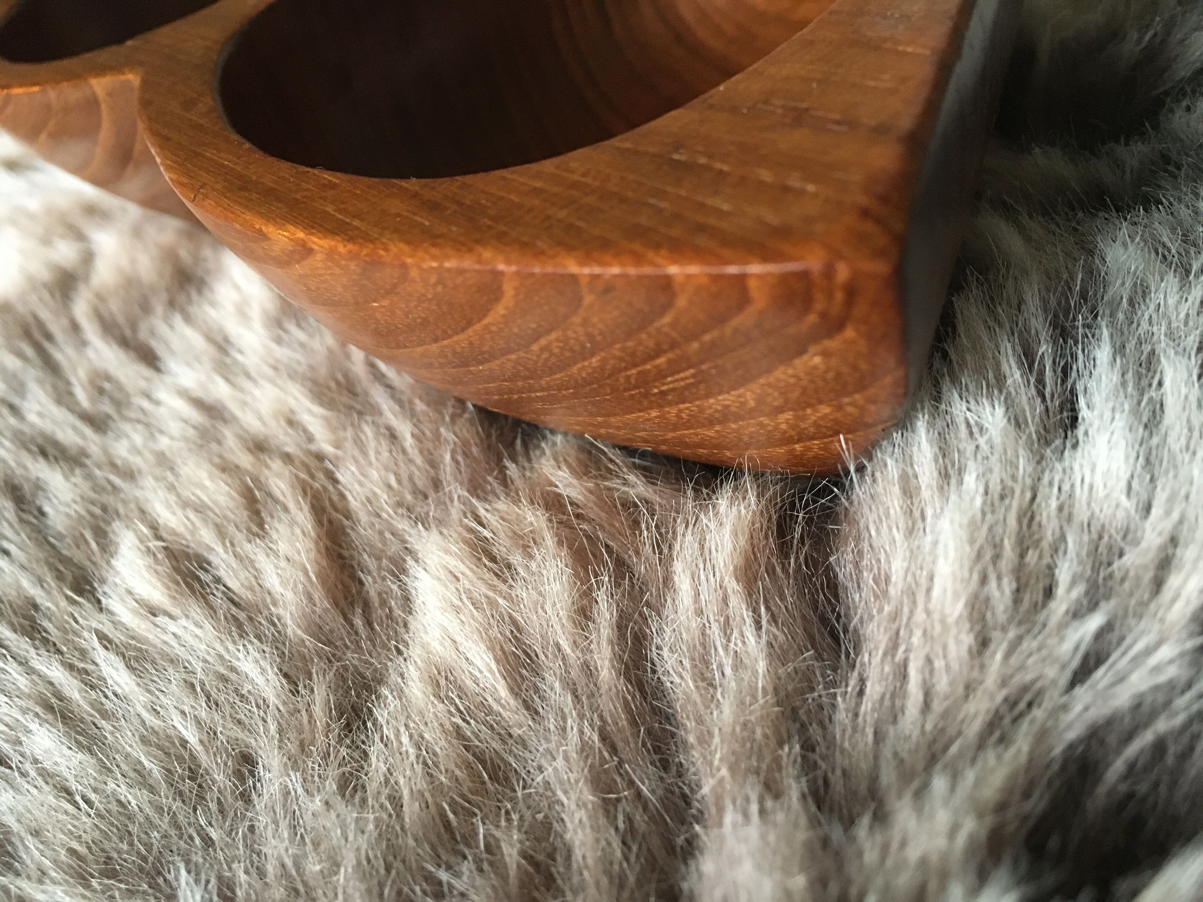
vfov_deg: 48.2
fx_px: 1008
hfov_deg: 61.7
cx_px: 602
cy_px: 451
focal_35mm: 29
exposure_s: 1/25
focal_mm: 4.15
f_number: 2.2
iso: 200
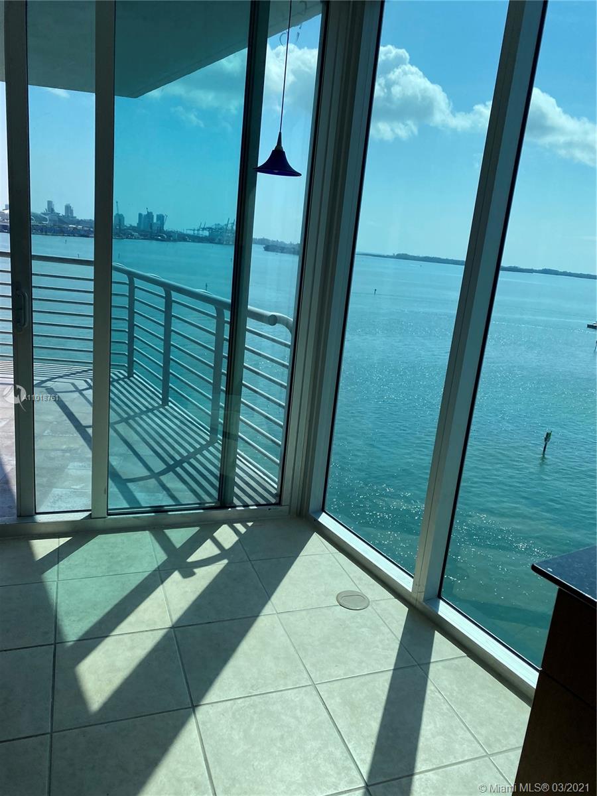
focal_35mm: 26
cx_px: 298
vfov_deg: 67.3
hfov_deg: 53.1
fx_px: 598
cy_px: 398
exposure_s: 1/3984
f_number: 1.8
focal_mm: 4.25
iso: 32
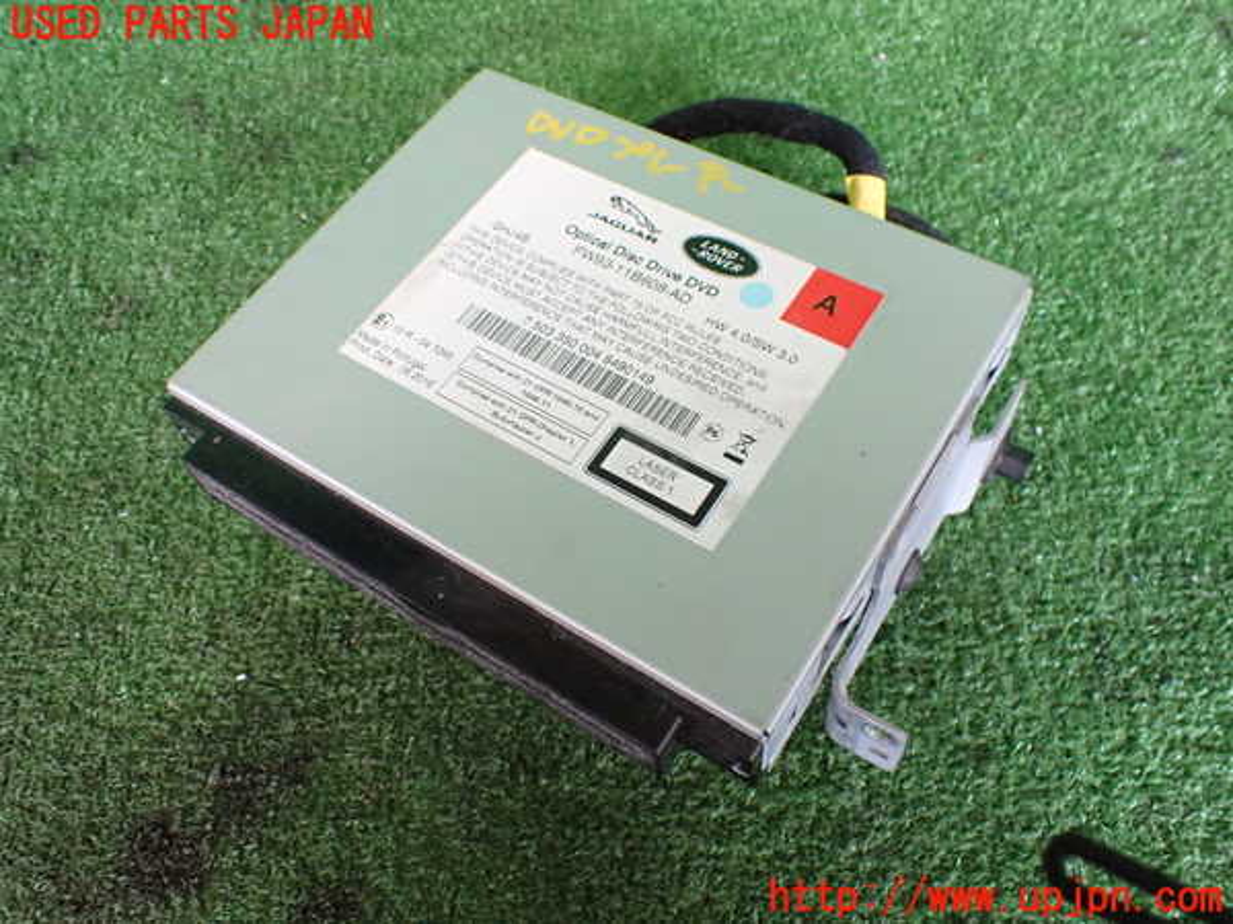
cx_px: 616
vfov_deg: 46.8
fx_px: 1069
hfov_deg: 60.0
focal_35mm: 30
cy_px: 462
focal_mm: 5.4
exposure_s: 1/125
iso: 640
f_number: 2.3
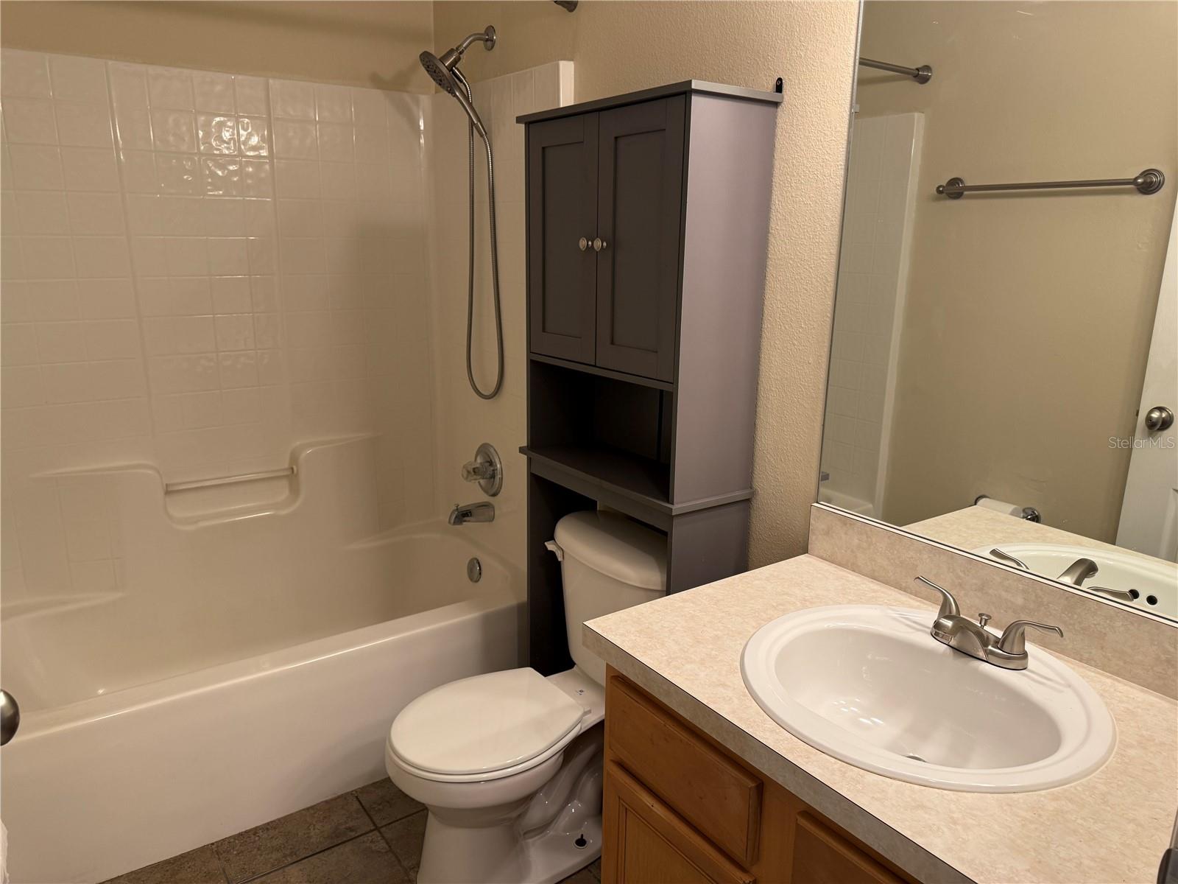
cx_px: 589
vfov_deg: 56.8
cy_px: 442
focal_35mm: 24
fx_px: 817
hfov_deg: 71.6
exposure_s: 1/60
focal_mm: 6.76
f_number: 1.78
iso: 125
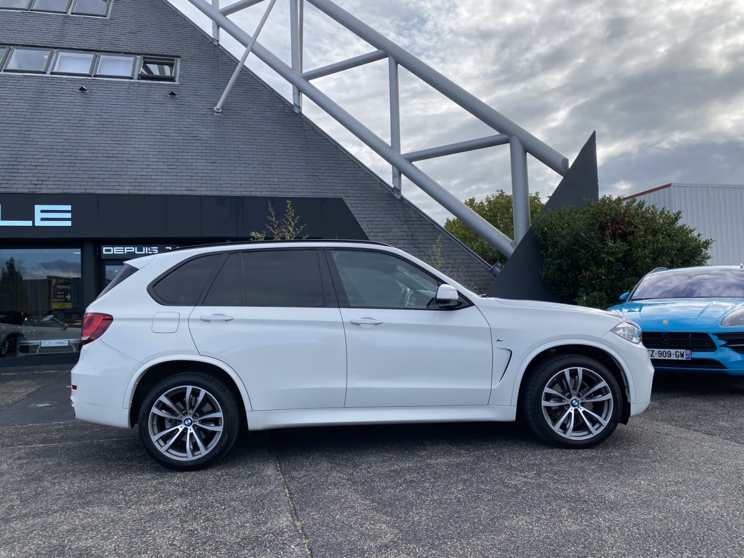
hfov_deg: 67.3
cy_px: 279
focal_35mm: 26
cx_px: 372
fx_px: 559
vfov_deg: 53.1
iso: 32
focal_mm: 4.25
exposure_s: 1/2141
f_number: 1.8
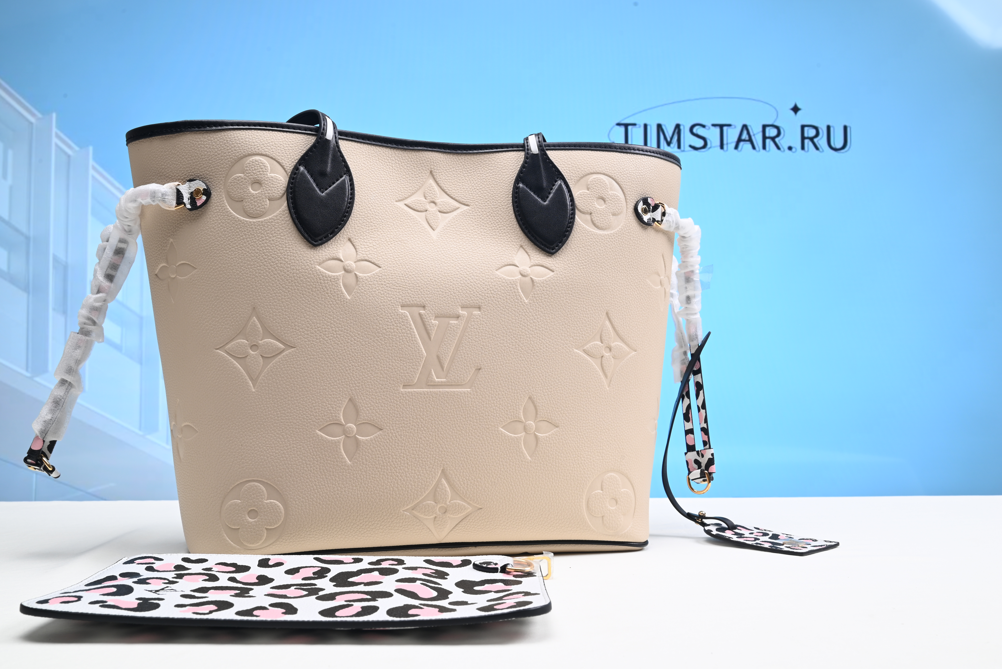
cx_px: 501
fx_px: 1002
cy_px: 334
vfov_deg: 36.9
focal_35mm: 36
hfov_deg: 53.1
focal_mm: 36
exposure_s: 1/2
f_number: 16
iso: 100
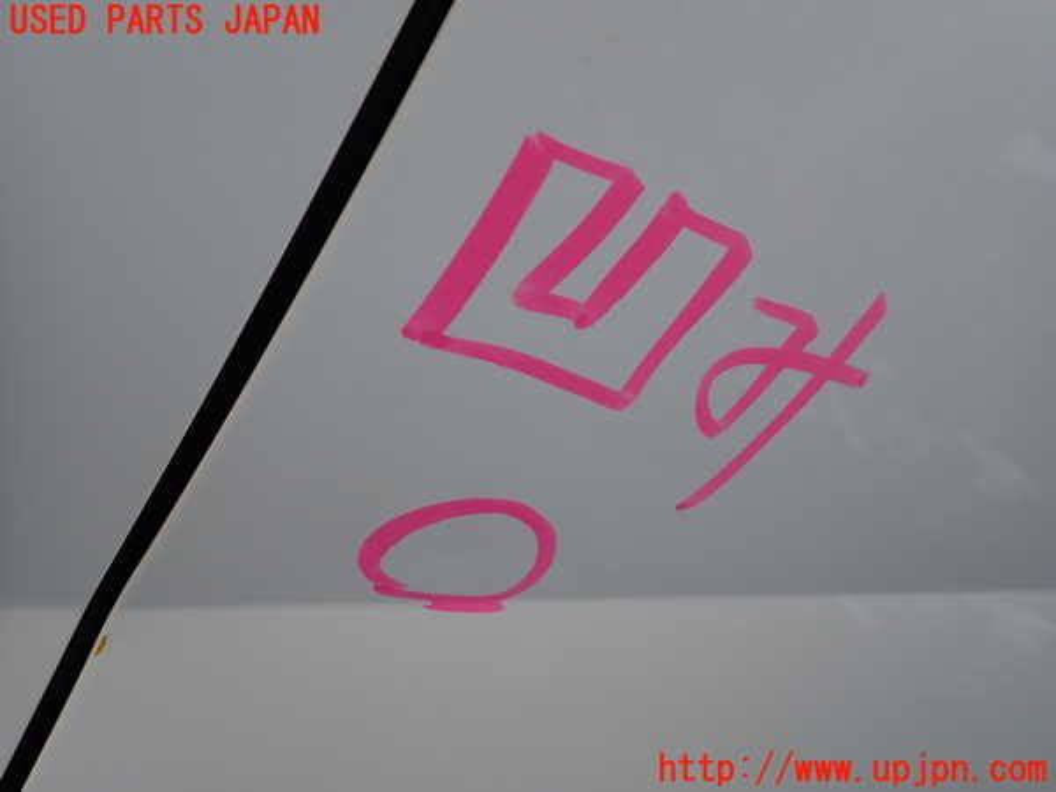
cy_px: 396
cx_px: 528
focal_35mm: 25
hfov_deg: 69.4
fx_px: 763
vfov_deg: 54.9
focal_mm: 4.5
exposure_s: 1/160
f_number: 2.8
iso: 100
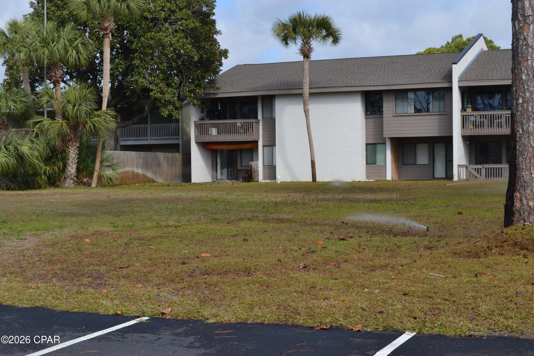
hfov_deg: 35.1
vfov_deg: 23.8
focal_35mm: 57
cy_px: 178
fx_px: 845
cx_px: 267
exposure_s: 1/200
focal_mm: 38
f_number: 8
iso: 100
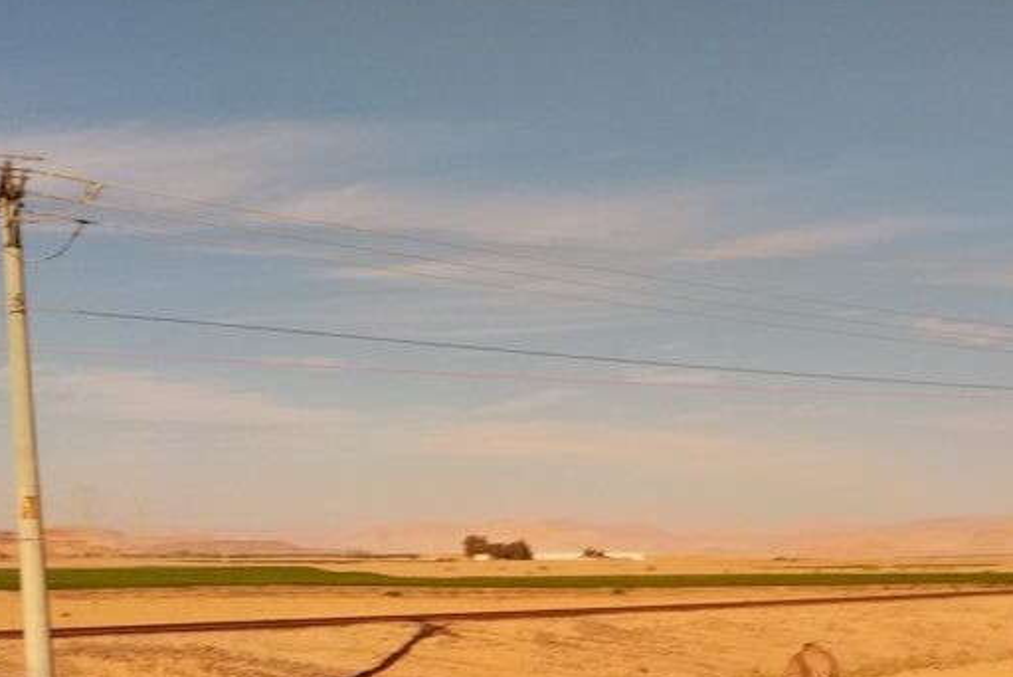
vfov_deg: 22.3
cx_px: 728
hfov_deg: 34.5
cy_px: 776
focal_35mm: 57
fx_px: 1605
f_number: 1.9
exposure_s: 1/154
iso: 40
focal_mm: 3.6
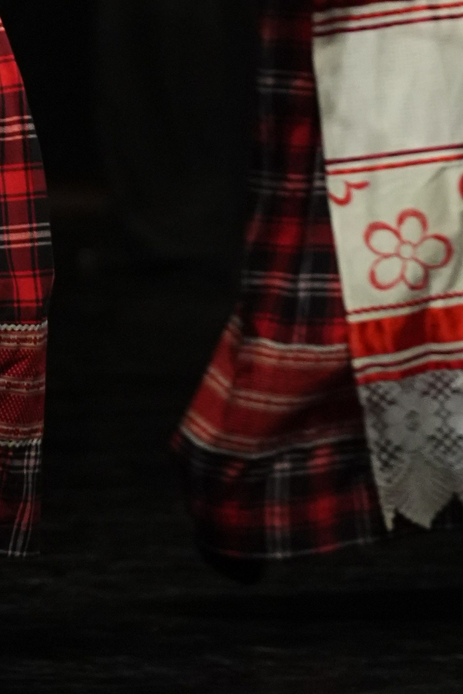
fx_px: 16532
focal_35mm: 857
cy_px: -137
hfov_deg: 1.6
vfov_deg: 2.4
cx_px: -19
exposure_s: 1/400
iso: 2500
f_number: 2.8
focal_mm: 200
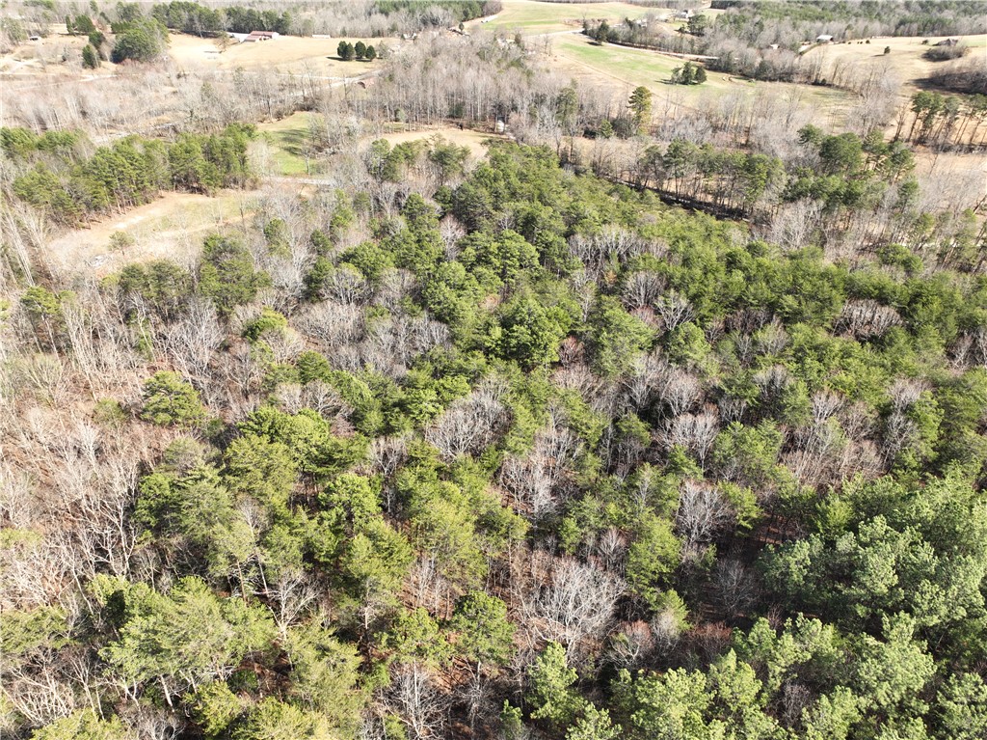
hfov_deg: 71.6
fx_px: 684
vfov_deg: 56.8
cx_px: 494
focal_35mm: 24
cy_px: 370
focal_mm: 12.29
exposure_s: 1/60
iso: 100
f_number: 2.8
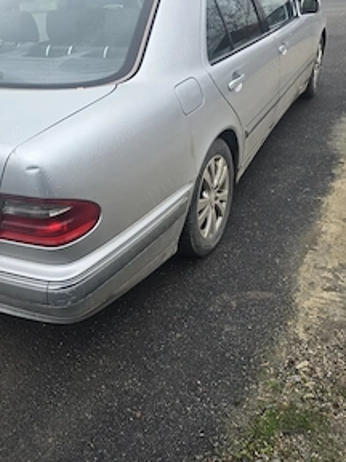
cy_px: 189
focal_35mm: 32
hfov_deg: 44.0
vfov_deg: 56.5
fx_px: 426
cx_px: 141
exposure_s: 1/180
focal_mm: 6.3
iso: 25
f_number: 1.7
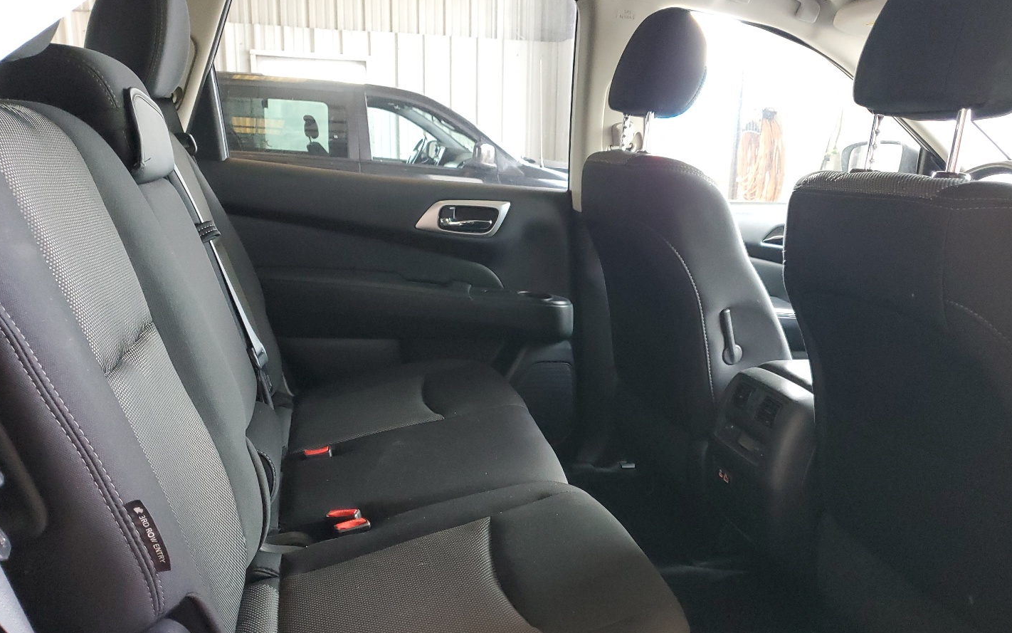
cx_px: 560
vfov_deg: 40.5
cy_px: 375
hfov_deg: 61.1
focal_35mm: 31
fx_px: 855
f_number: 1.5
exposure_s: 1/60.2
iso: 331
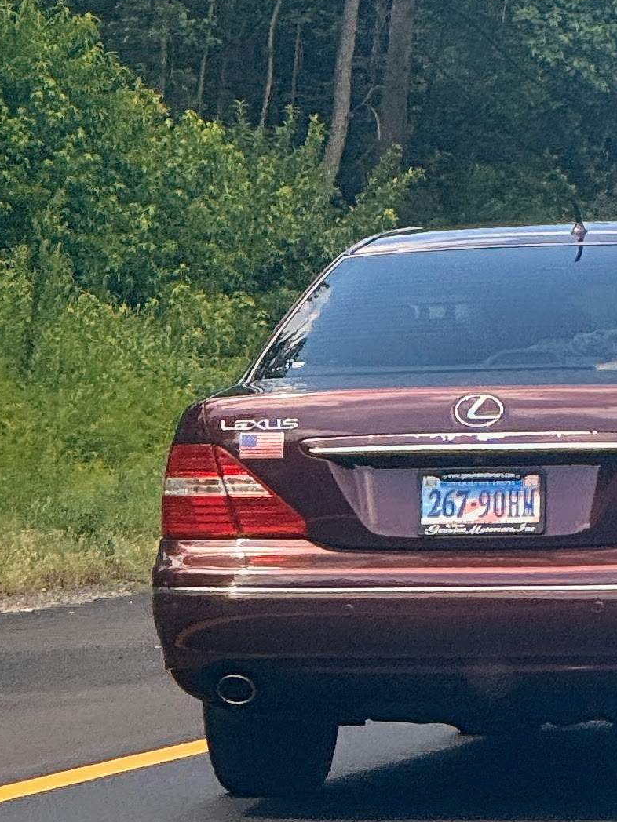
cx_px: 613
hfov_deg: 12.3
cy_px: 433
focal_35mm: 119
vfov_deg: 16.5
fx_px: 2828
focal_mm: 9
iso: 25
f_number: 2.8
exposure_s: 1/382
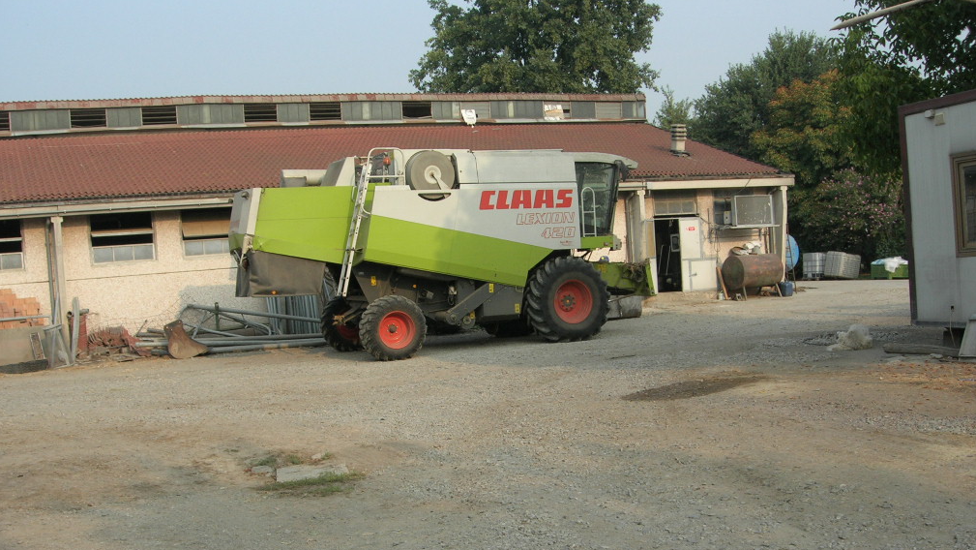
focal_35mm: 42
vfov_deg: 28.2
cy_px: 362
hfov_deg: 48.3
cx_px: 491
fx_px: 1087
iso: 78
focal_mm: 7.8
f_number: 4.8
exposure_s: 1/402
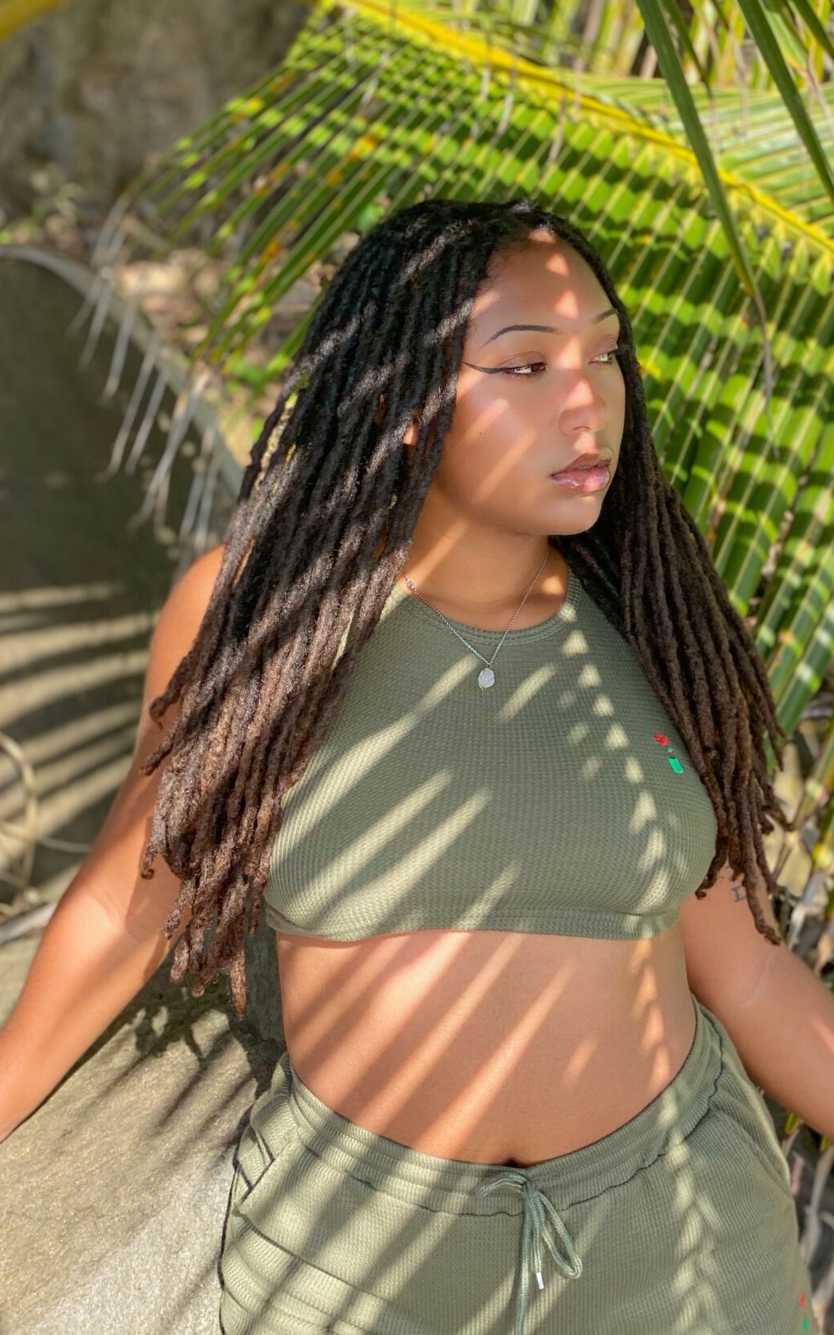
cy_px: 682
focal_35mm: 64
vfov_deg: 32.0
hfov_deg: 20.3
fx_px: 2329
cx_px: 527
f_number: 2
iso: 20
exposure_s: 1/279
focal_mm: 6
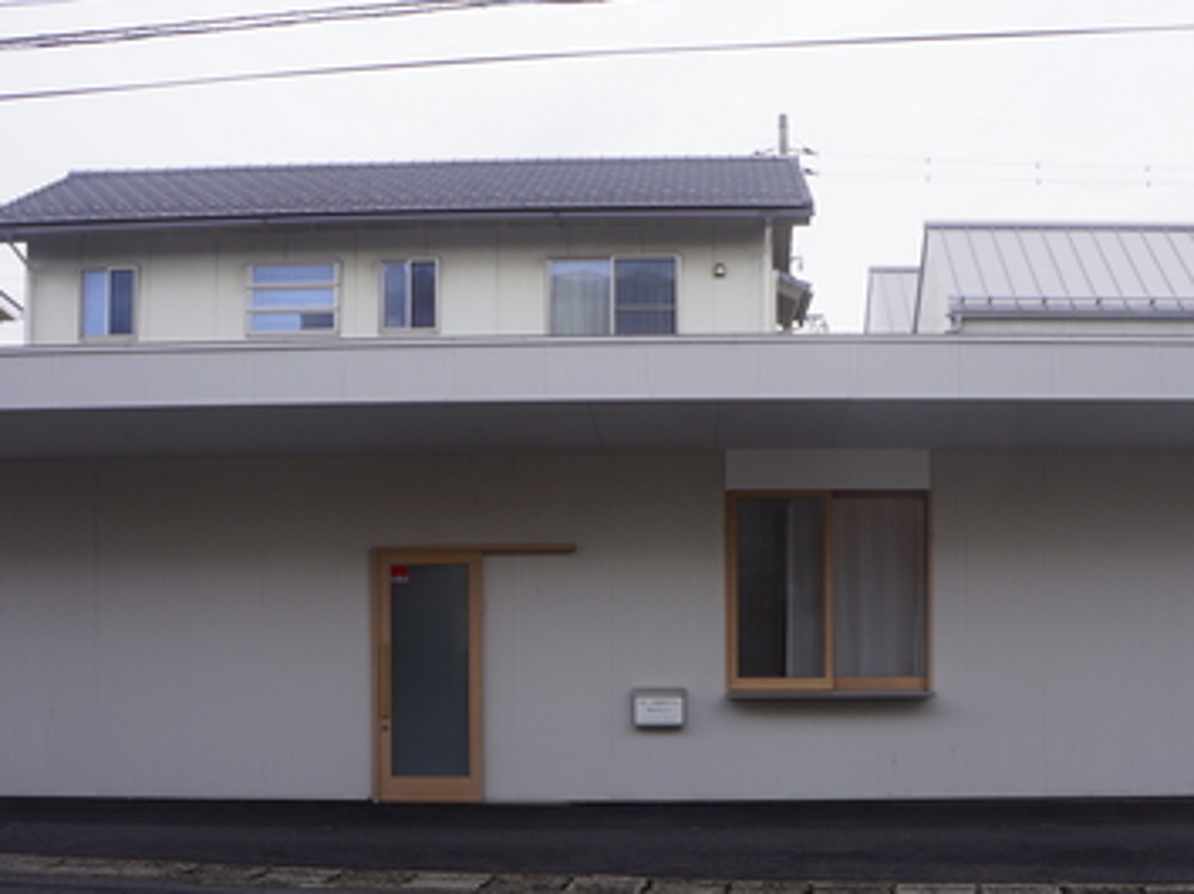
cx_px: 678
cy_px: 587
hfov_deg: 42.9
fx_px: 1517
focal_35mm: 44
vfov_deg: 32.6
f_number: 8
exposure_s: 1/80
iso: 100
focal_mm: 18
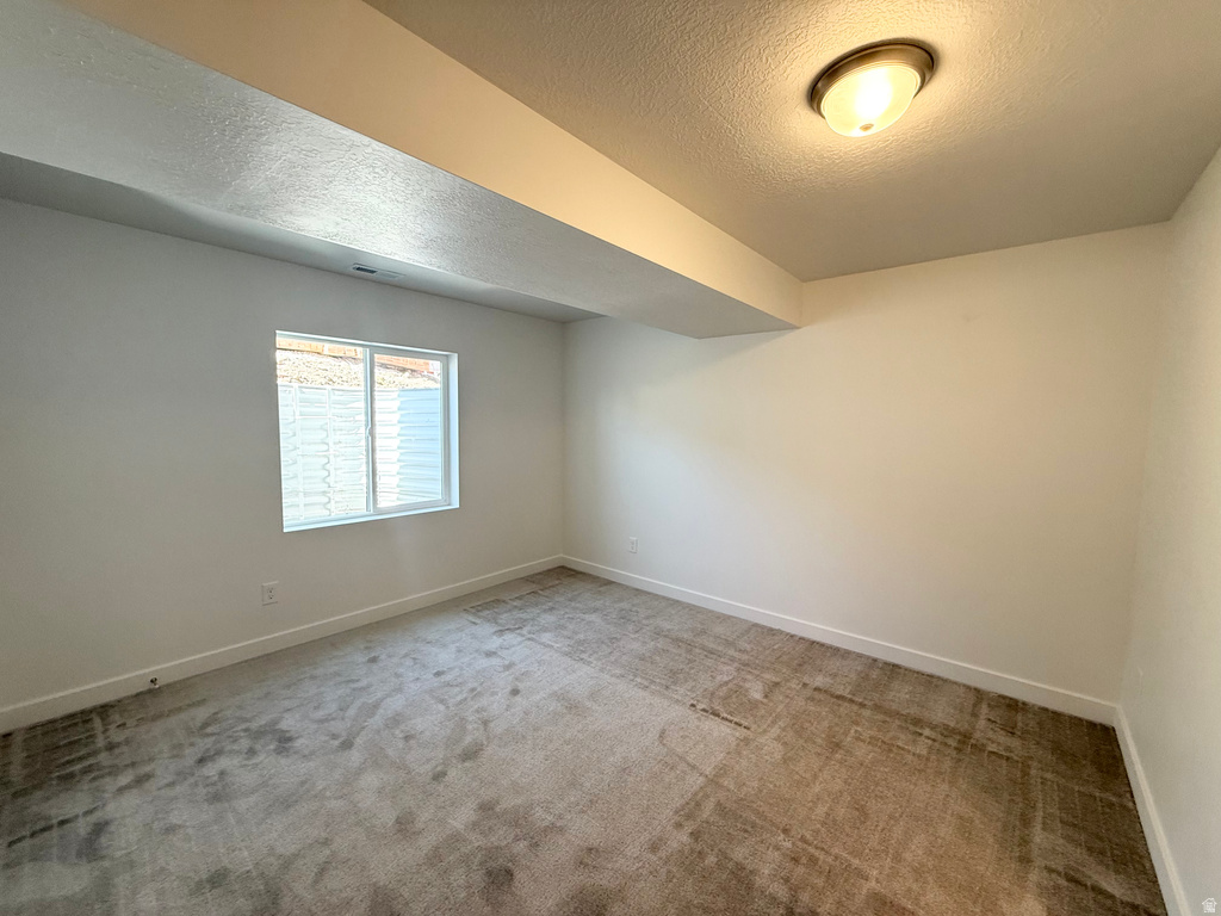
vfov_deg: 85.7
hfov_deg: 102.1
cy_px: 458
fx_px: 494
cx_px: 610
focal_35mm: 14
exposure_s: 1/120
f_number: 2.2
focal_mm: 2.22
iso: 125
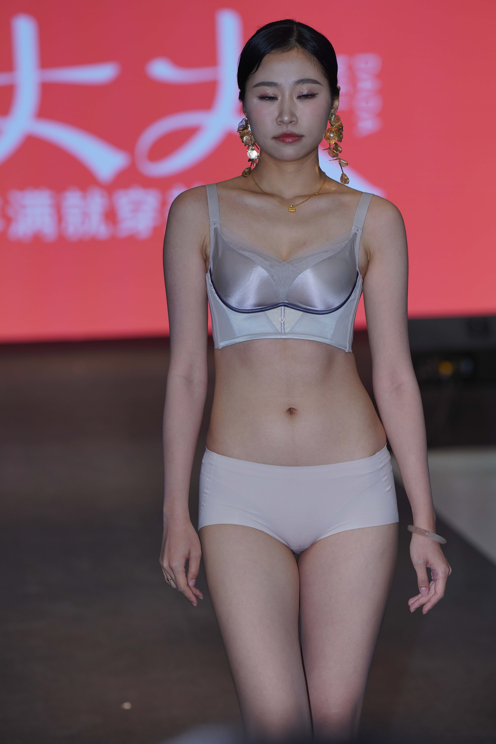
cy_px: 372
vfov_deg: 15.2
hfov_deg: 10.2
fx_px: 2790
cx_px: 248
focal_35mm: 135
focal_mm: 135
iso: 250
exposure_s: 1/200
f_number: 4
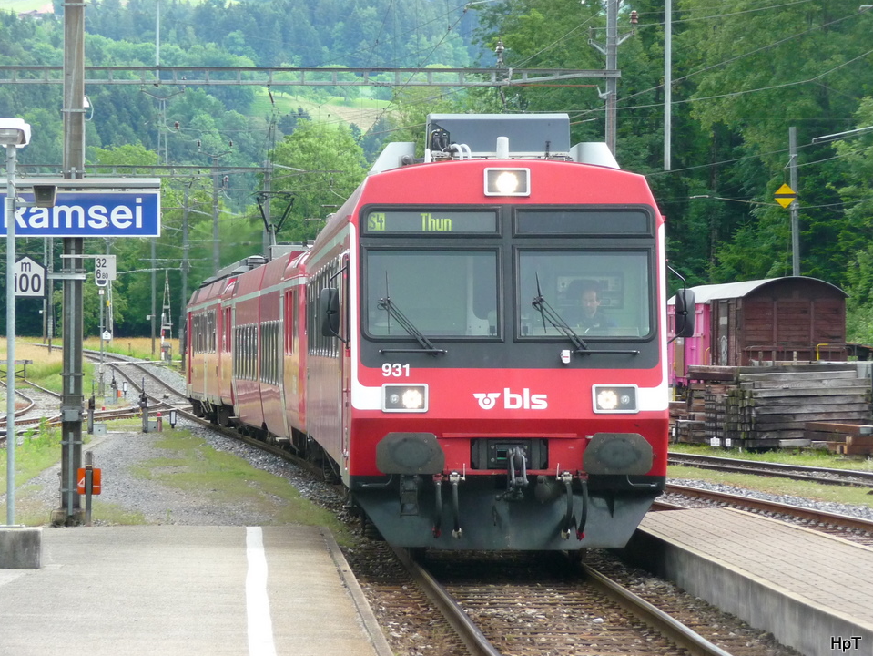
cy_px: 329
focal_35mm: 197
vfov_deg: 7.5
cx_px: 428
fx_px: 4970
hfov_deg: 10.0
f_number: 4.8
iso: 250
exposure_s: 1/80
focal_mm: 32.3
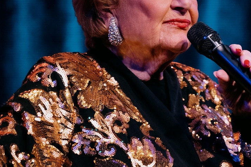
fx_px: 3458
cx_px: 219
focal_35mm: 496
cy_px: 69
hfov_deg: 4.2
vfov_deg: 2.8
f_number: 2.8
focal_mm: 175
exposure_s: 1/320
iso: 1000
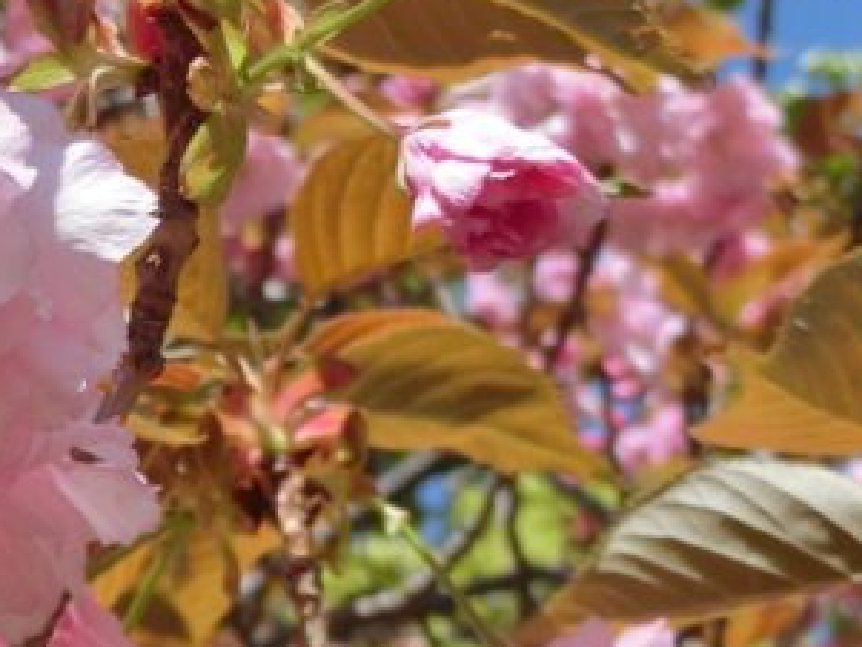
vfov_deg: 10.8
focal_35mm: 138
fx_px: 3438
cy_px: 335
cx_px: -200
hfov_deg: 13.8
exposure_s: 1/500
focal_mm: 9.3
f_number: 4.7
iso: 80
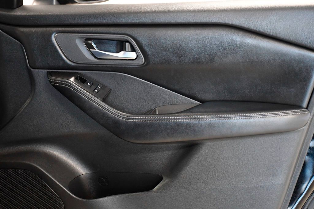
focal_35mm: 72
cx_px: 157
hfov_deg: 28.1
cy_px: 104
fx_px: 628
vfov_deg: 18.9
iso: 2500
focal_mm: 48
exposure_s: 1/100
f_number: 4.5
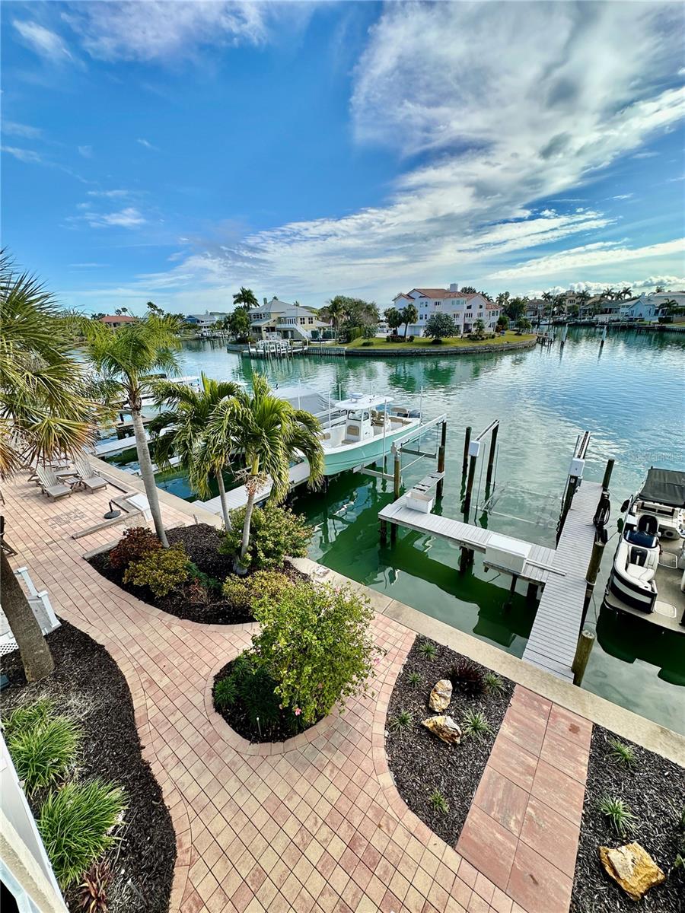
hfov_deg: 85.7
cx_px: 342
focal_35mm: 14
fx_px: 369
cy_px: 456
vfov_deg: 102.1
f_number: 2.2
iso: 40
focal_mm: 2.22
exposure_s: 1/1171
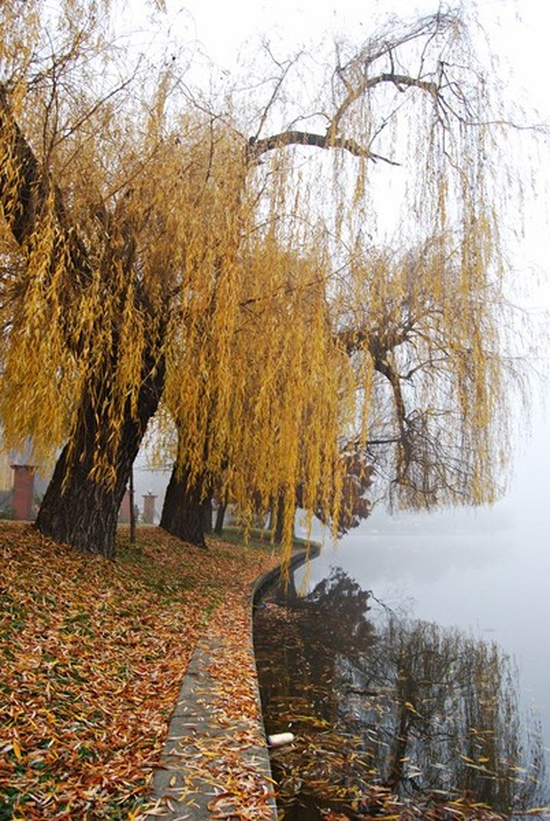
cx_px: 275
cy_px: 410
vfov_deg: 67.3
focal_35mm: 27
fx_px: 617
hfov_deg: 48.1
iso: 200
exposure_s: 1/20
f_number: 7.1
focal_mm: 18
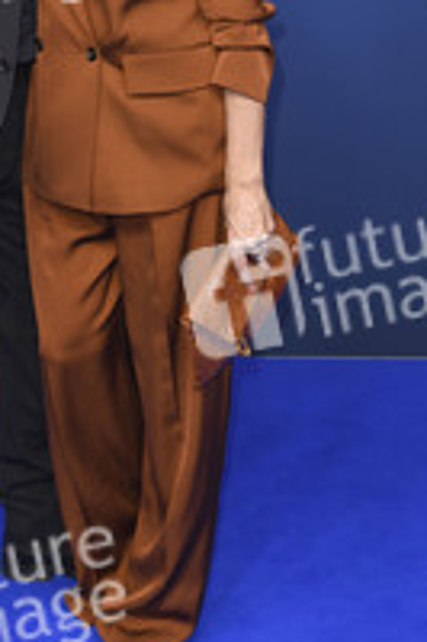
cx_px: 55
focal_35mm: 100
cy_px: 122
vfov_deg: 20.2
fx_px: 1782
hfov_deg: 13.6
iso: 800
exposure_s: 1/320
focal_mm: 50
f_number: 4
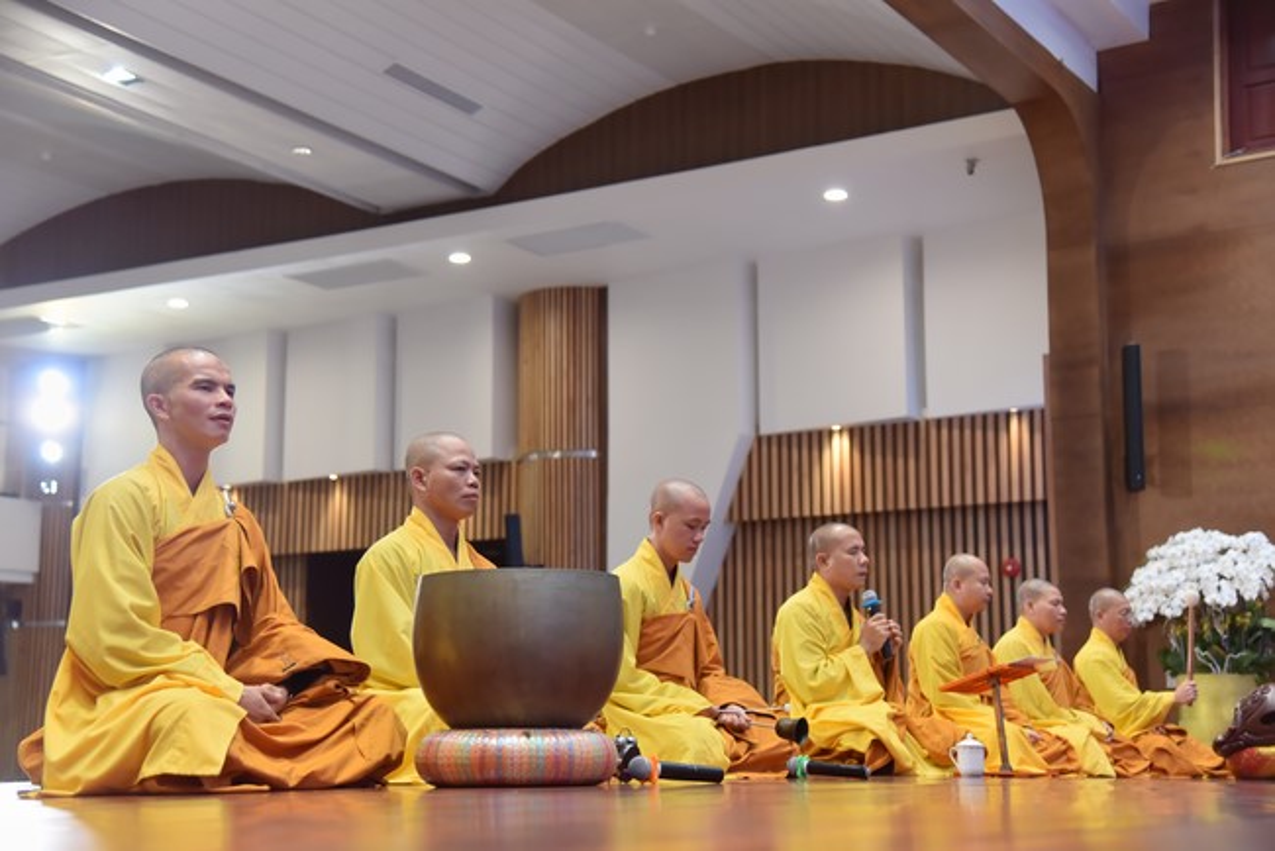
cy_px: 426
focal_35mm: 52
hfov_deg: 38.2
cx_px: 638
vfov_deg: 26.0
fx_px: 1842
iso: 1000
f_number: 4.5
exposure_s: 1/125
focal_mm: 52
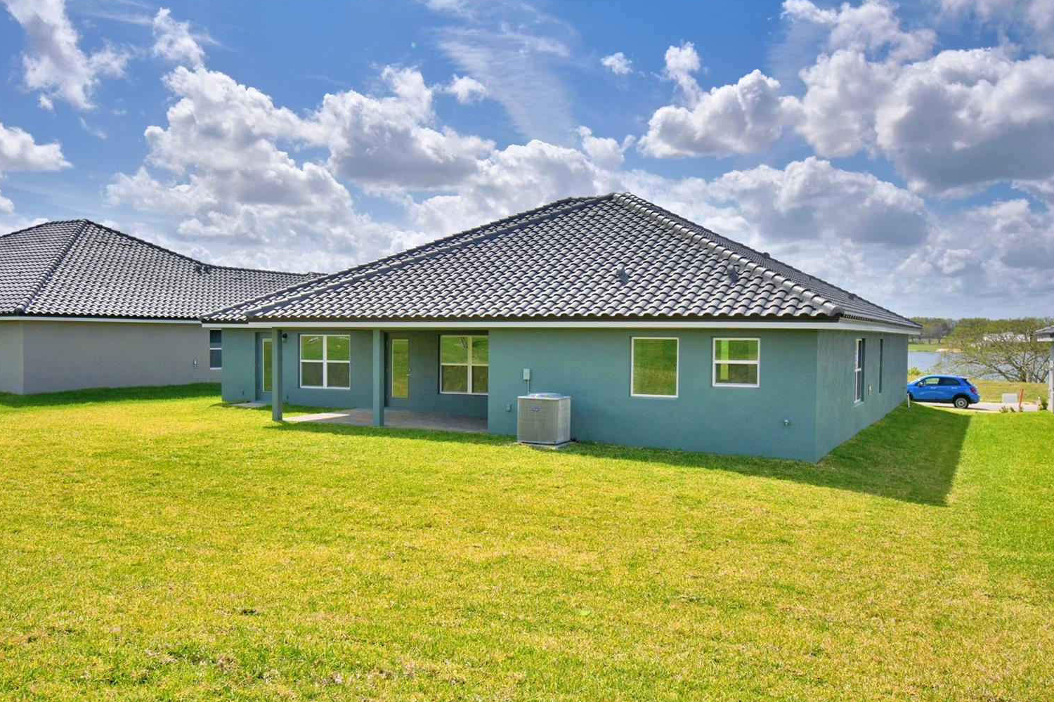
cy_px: 365
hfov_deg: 58.7
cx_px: 514
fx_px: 937
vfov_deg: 41.1
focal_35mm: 32
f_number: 5.6
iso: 100
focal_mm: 20
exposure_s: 1/1000
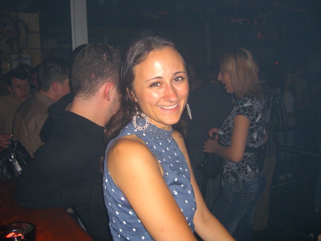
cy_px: 120
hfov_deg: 49.0
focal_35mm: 38
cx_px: 160
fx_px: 352
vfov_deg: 37.7
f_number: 2.8
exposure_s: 1/60
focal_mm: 7.9
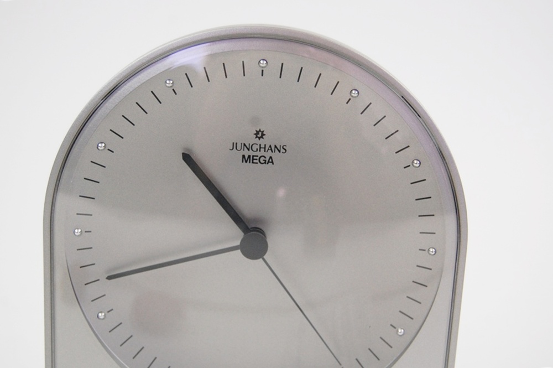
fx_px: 875
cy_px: 184
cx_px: 276
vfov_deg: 23.7
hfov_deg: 35.1
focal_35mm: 57
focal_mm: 38
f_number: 5.6
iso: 800
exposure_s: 1/100
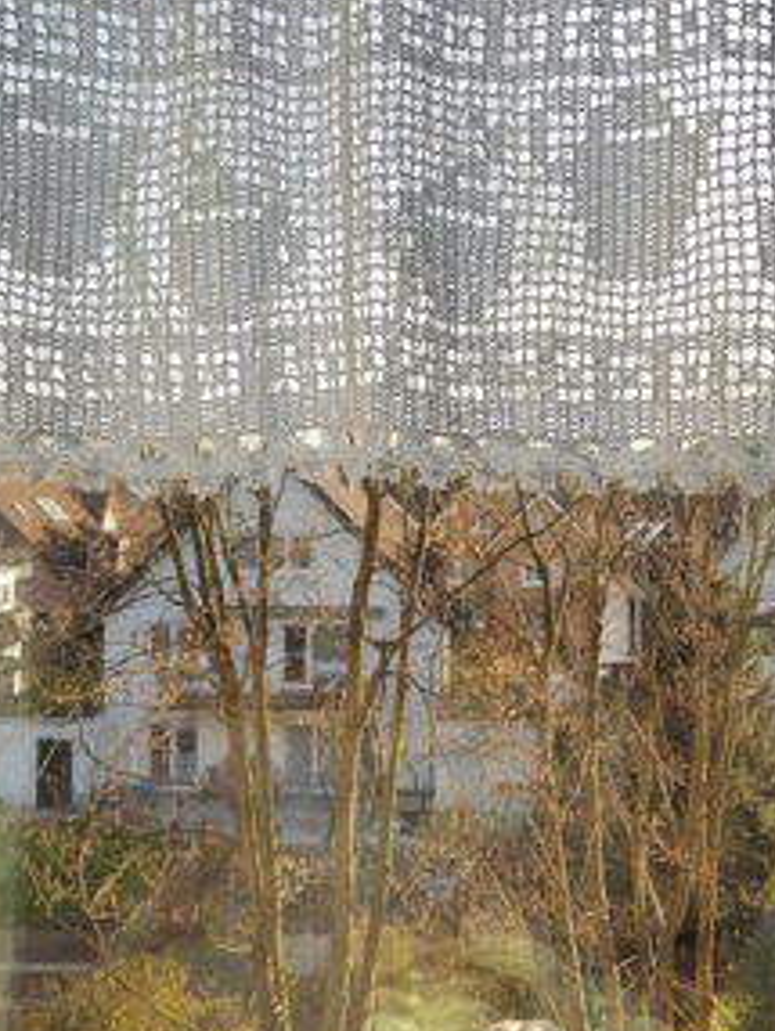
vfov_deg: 42.8
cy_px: 447
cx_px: 382
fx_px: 1312
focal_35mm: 44
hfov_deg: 32.9
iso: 50
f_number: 1.8
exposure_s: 1/172
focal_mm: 3.95
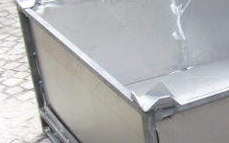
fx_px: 655
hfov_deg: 18.3
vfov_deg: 12.4
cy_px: 91
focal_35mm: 105
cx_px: 310
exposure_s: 1/60
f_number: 3.1
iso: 100
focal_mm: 6.3
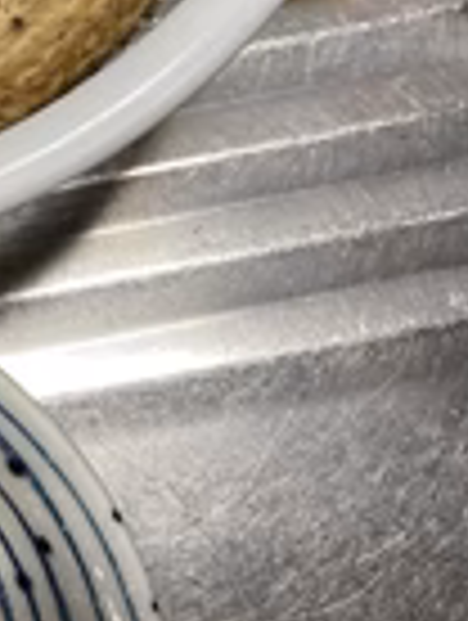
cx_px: -194
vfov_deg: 23.8
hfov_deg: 16.9
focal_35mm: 81
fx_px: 1456
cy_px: 140
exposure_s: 1/50
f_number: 1.8
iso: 100
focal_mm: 3.99
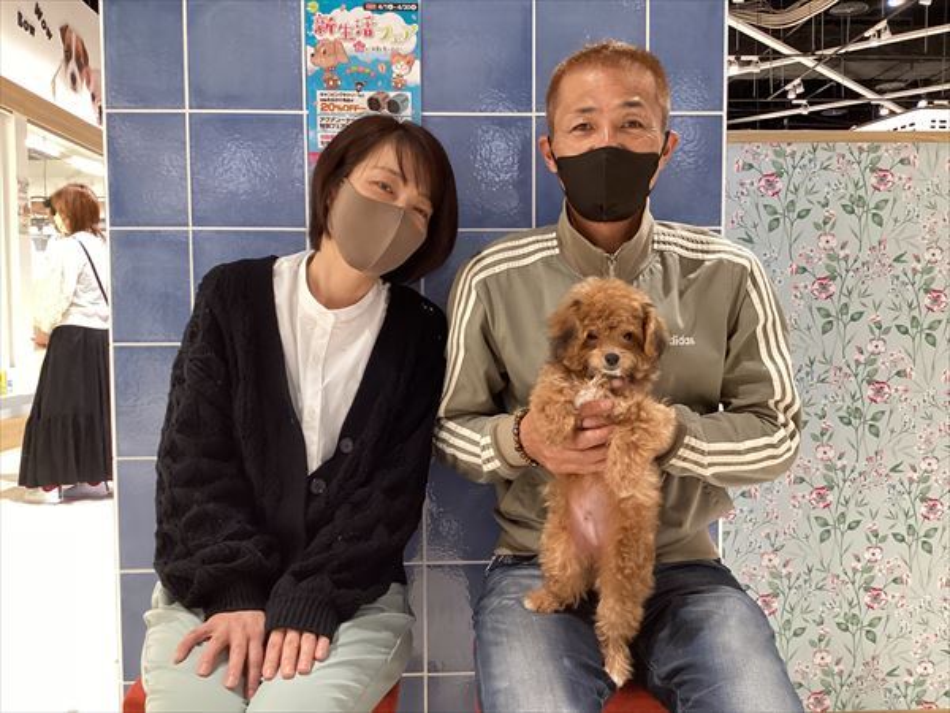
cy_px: 356
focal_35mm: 31
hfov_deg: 58.4
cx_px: 475
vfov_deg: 45.4
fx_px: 851
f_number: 2.4
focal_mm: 3.3
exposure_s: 1/60
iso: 250
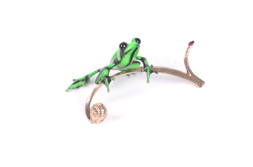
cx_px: 126
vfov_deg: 28.0
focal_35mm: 48
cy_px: 84
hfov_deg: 41.2
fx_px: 337
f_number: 11
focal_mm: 32
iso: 100
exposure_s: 1/60
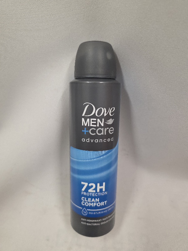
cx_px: 94
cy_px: 126
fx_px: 167
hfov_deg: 58.9
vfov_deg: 73.9
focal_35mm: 23
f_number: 1.7
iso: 500
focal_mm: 6.3
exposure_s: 1/101
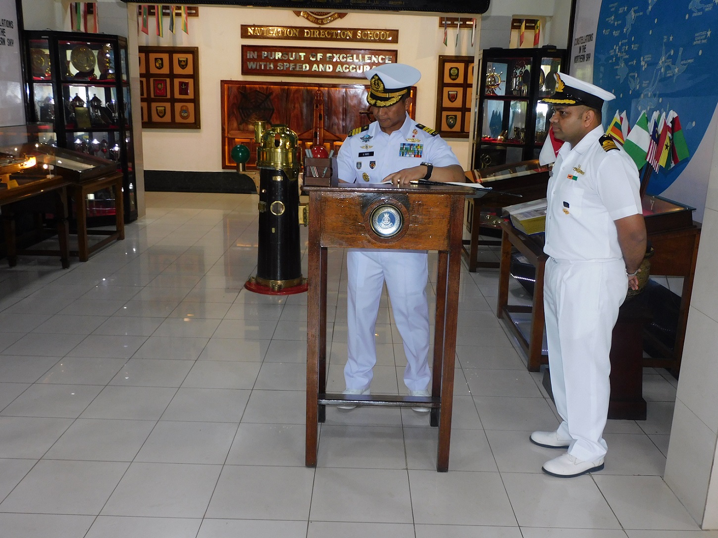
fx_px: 684
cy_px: 269
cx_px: 359
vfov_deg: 42.9
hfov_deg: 55.4
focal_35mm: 33
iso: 200
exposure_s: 1/30
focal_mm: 5.9
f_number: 3.6
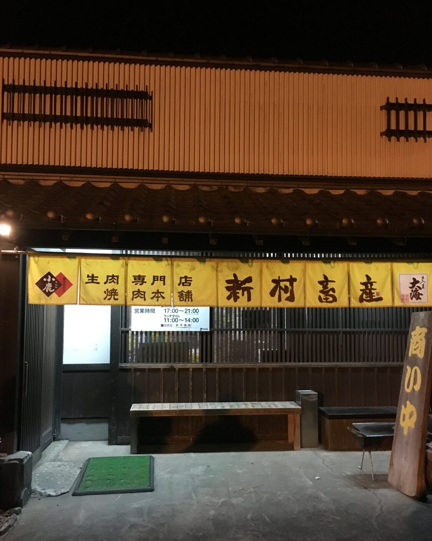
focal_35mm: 31
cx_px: 218
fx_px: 496
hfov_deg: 47.1
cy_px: 284
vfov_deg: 57.2
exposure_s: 1/15
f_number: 2.2
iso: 320
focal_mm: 4.15
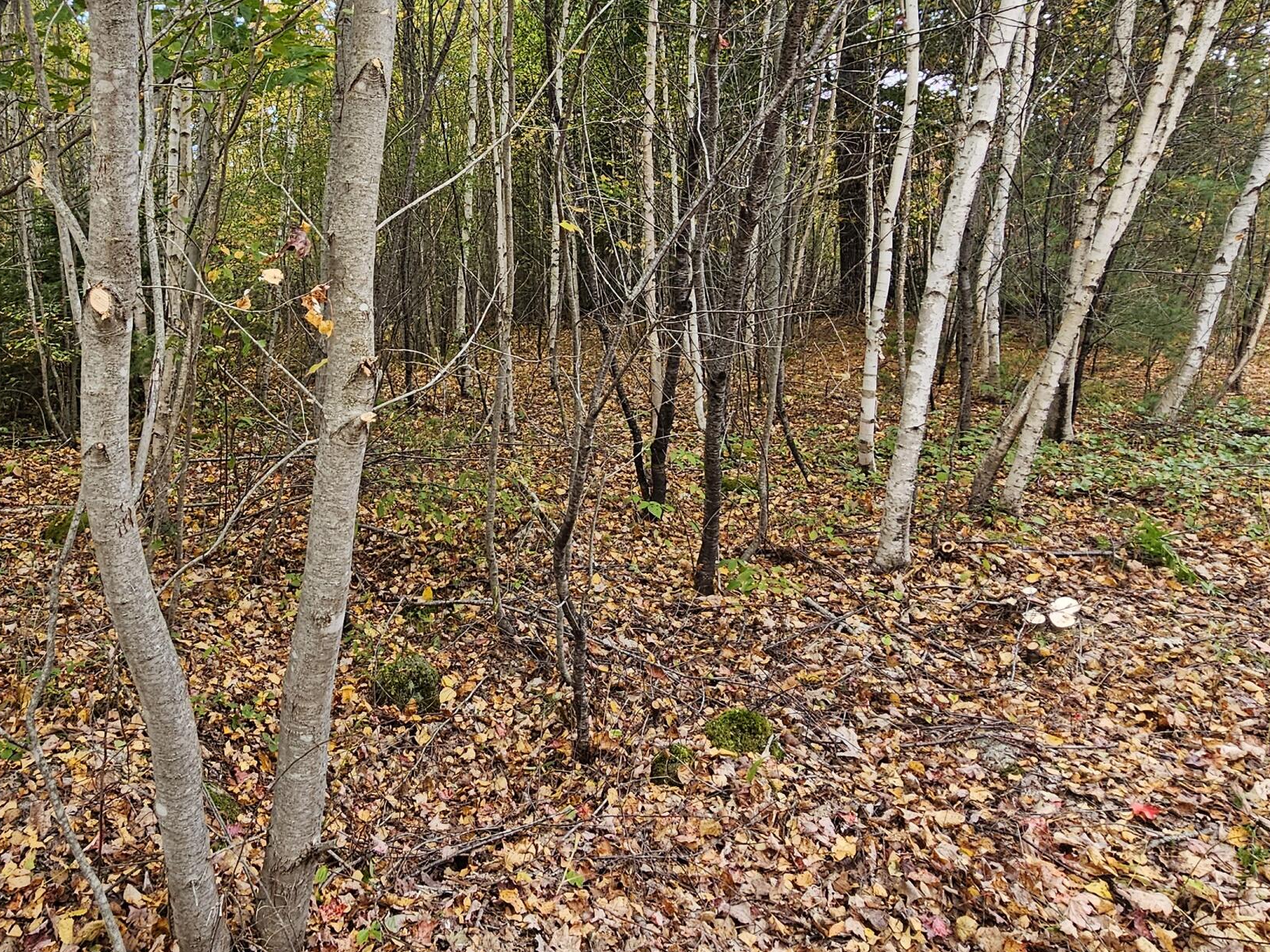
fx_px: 881
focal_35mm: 24
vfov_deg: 55.2
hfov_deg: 69.9
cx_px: 440
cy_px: 291
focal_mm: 2.2
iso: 64
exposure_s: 1/120
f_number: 2.2
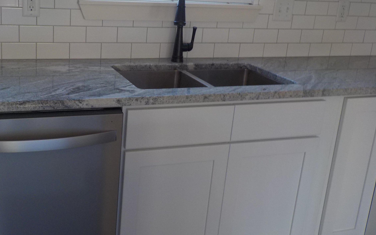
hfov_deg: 45.8
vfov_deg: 29.8
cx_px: 138
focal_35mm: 43
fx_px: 441
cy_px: 95
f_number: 3.3
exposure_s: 1/30
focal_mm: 4.1
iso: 125
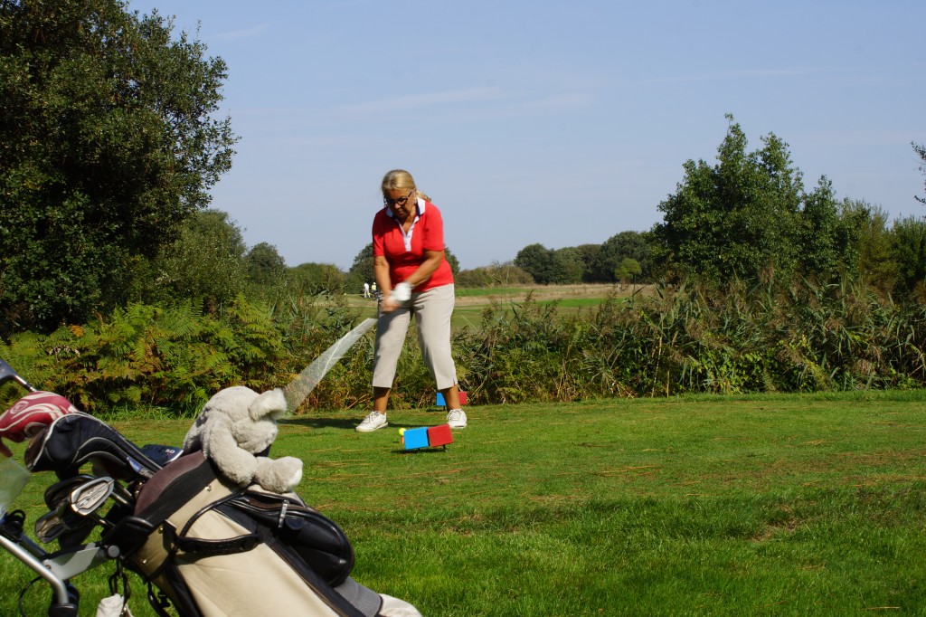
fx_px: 1736
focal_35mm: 68
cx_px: 463
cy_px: 308
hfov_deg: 29.9
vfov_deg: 20.1
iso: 100
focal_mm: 45
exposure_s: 1/125
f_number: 13
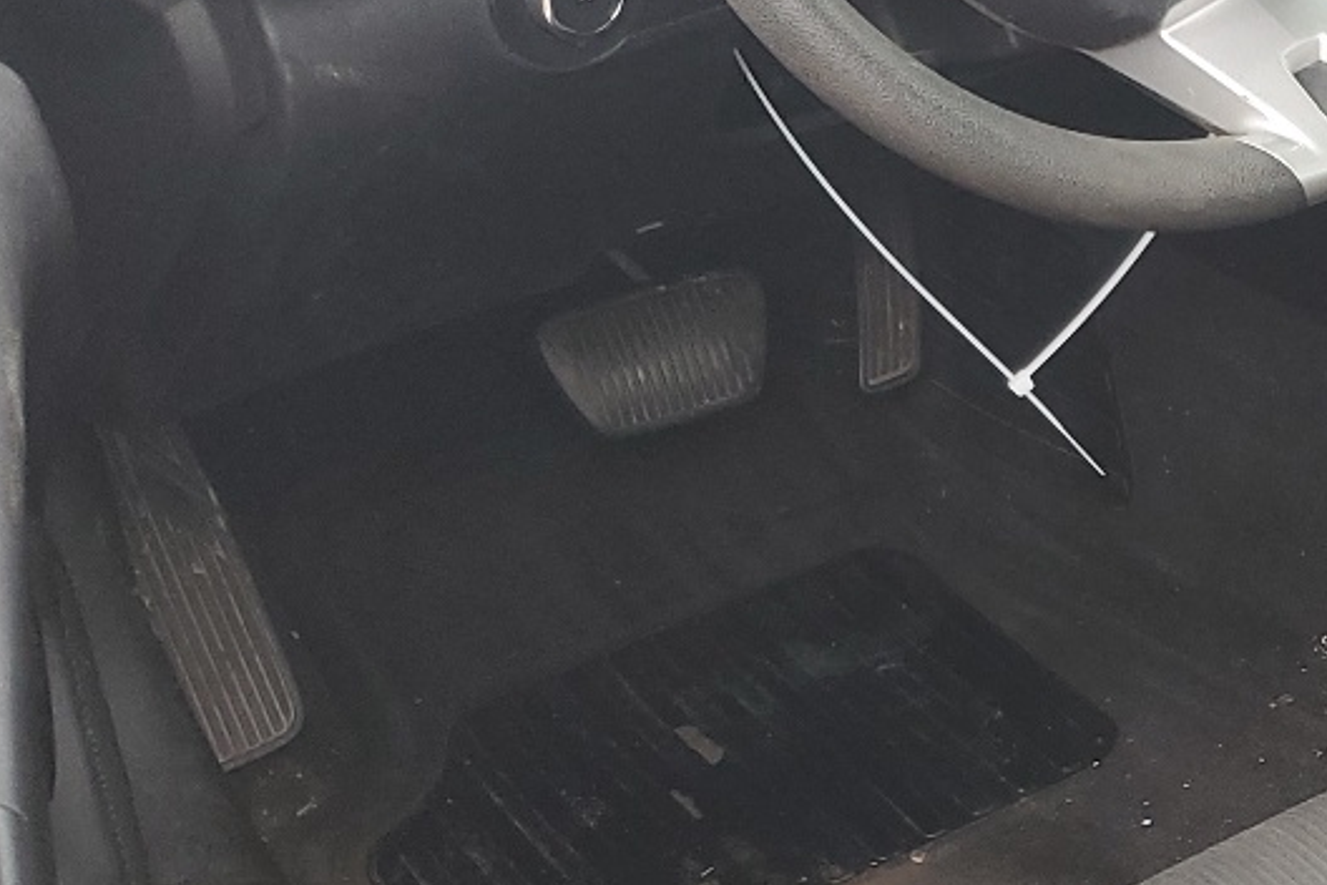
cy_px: 551
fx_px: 3022
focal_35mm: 82
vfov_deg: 16.6
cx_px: 1478
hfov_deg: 23.2
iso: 93
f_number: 1.5
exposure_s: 1/120
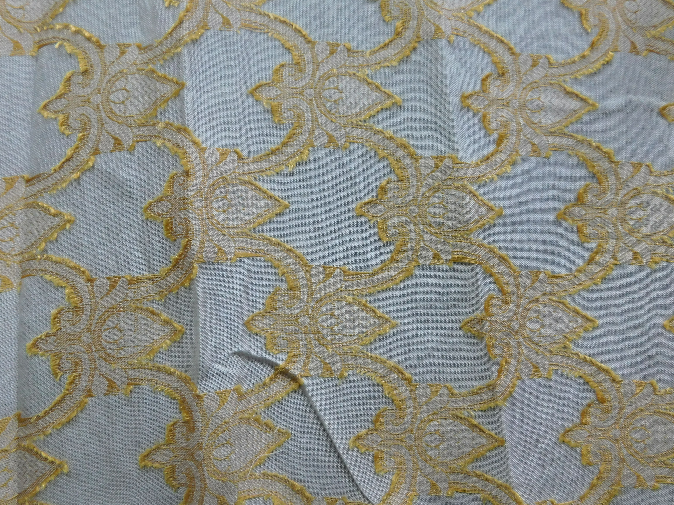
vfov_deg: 46.8
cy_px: 252
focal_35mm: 30
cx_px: 337
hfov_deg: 60.0
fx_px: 584
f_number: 3.2
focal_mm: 5.3
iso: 280
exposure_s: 1/30
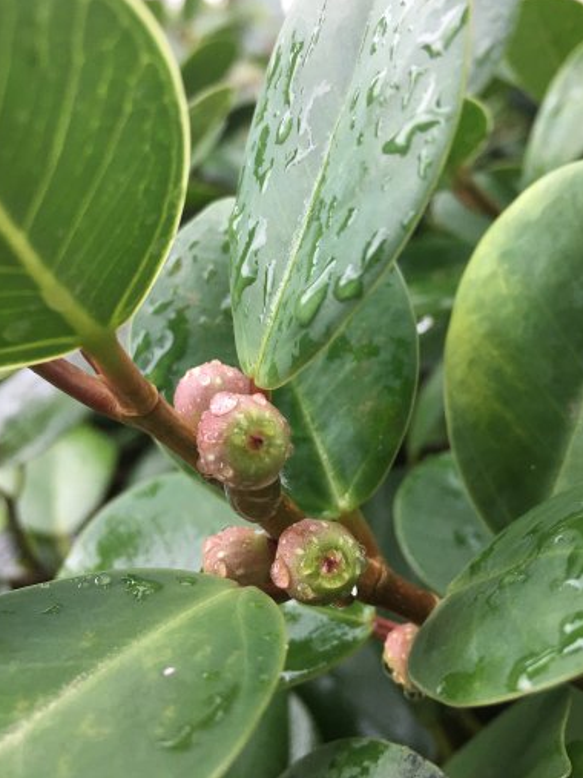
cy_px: 365
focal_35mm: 35
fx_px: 786
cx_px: 312
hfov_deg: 40.7
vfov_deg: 52.6
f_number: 2.2
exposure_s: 1/33
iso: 32
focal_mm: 4.15
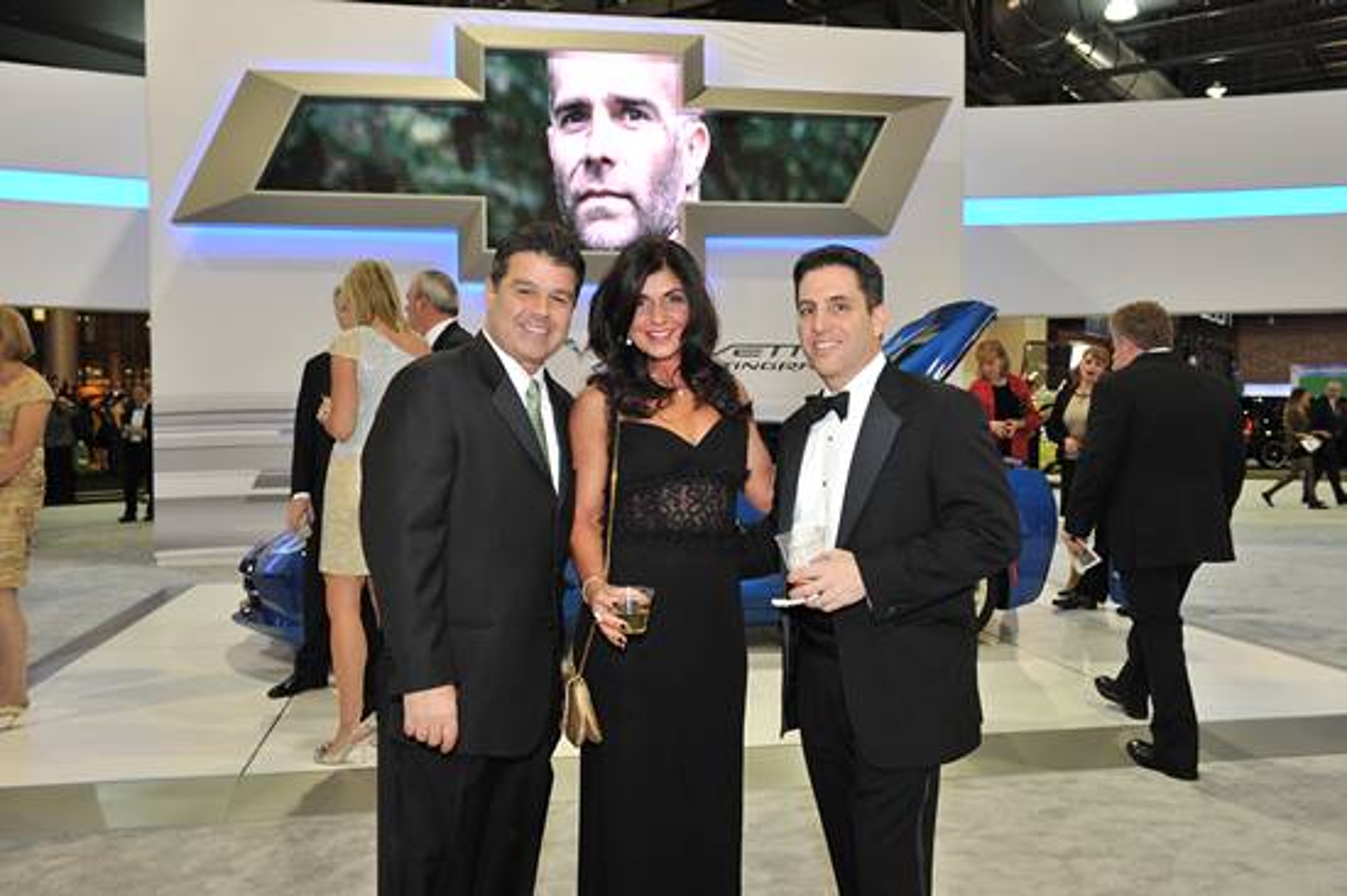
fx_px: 1197
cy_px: 448
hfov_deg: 58.7
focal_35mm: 32
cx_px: 674
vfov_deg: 41.1
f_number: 5.6
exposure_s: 1/160
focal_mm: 32
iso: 1600
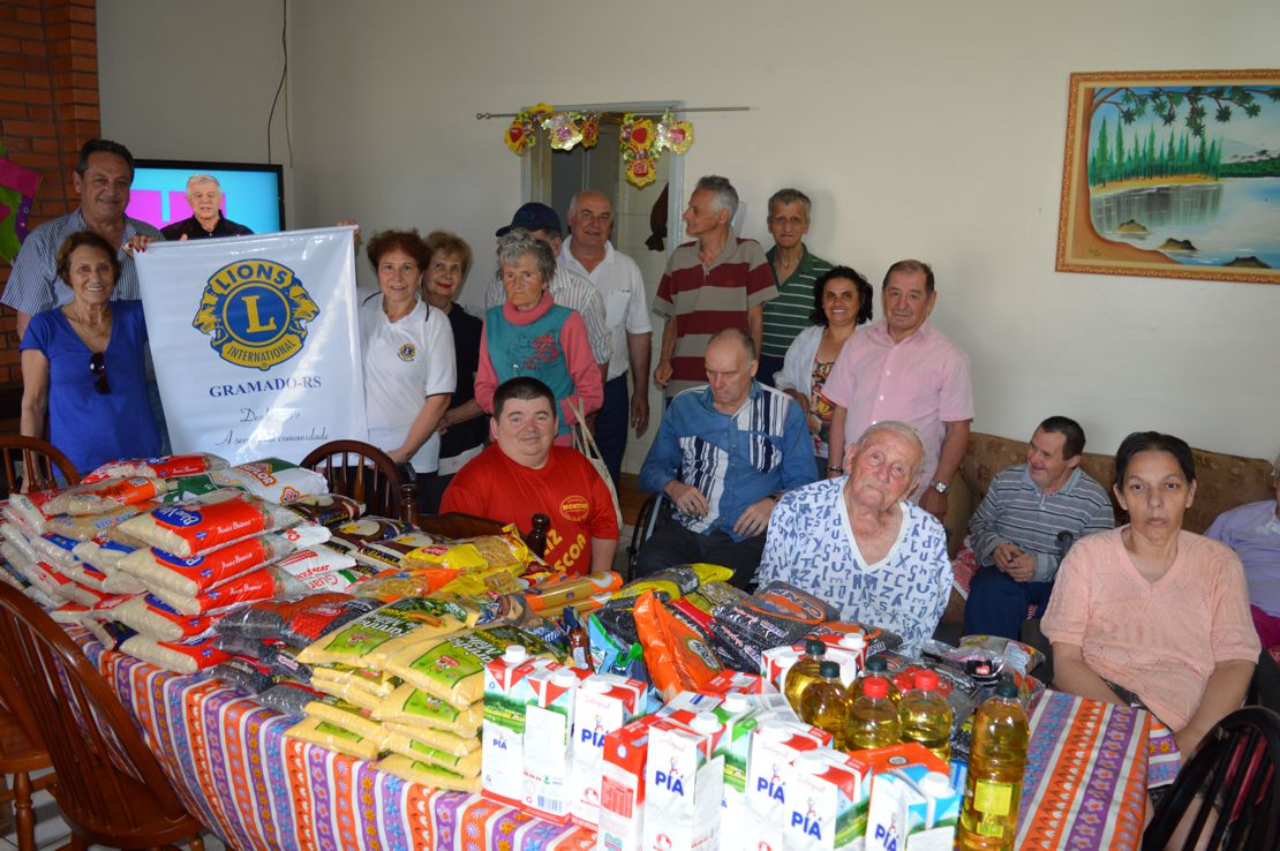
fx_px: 959
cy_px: 426
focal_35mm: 27
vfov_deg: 47.8
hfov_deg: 67.4
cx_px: 640
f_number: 4
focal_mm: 18
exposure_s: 1/60
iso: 400
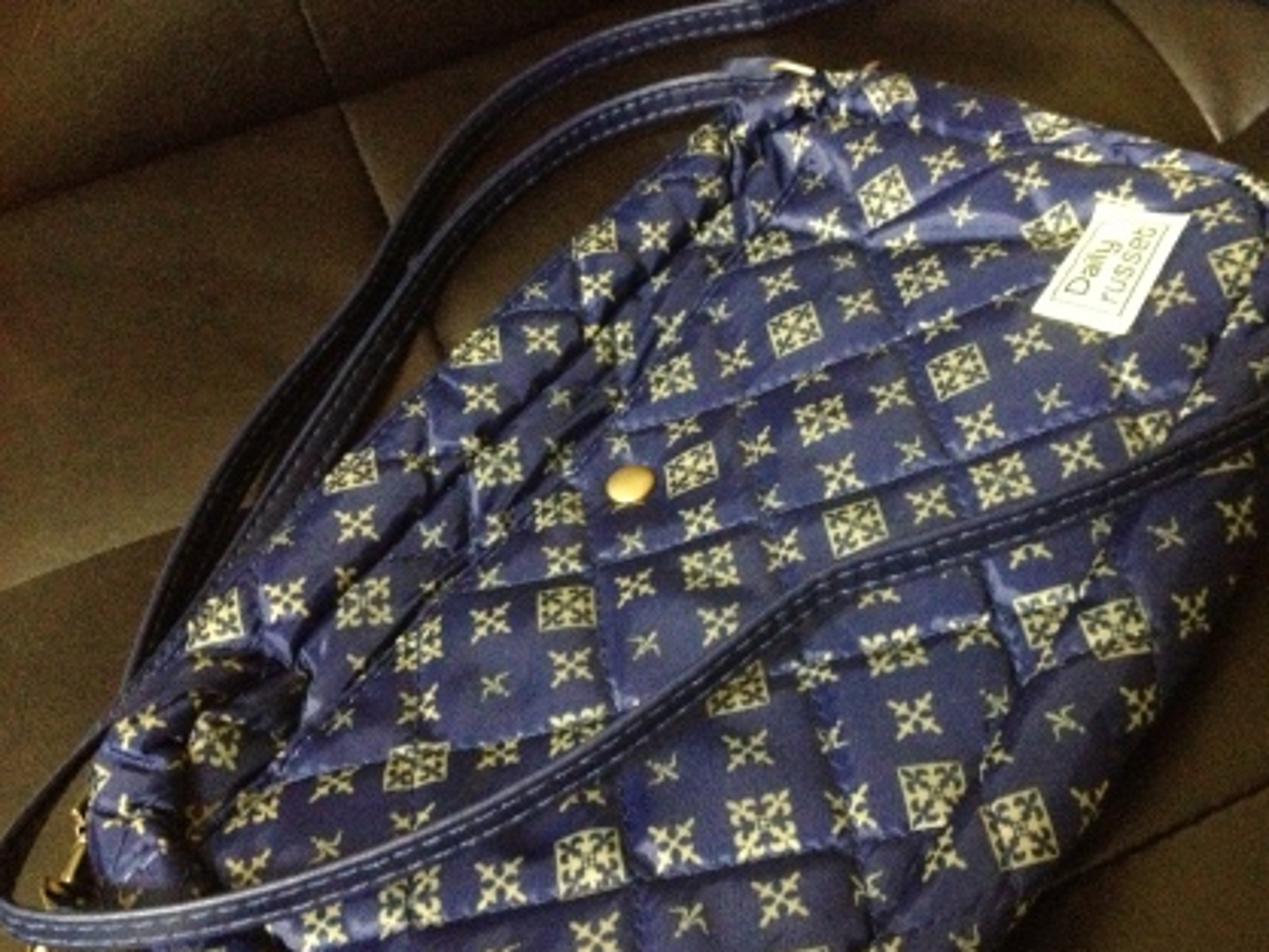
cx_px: 758
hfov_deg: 44.6
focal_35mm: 42
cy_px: 519
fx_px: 1540
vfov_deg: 34.3
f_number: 2.4
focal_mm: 4.28
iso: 800
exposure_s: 1/15
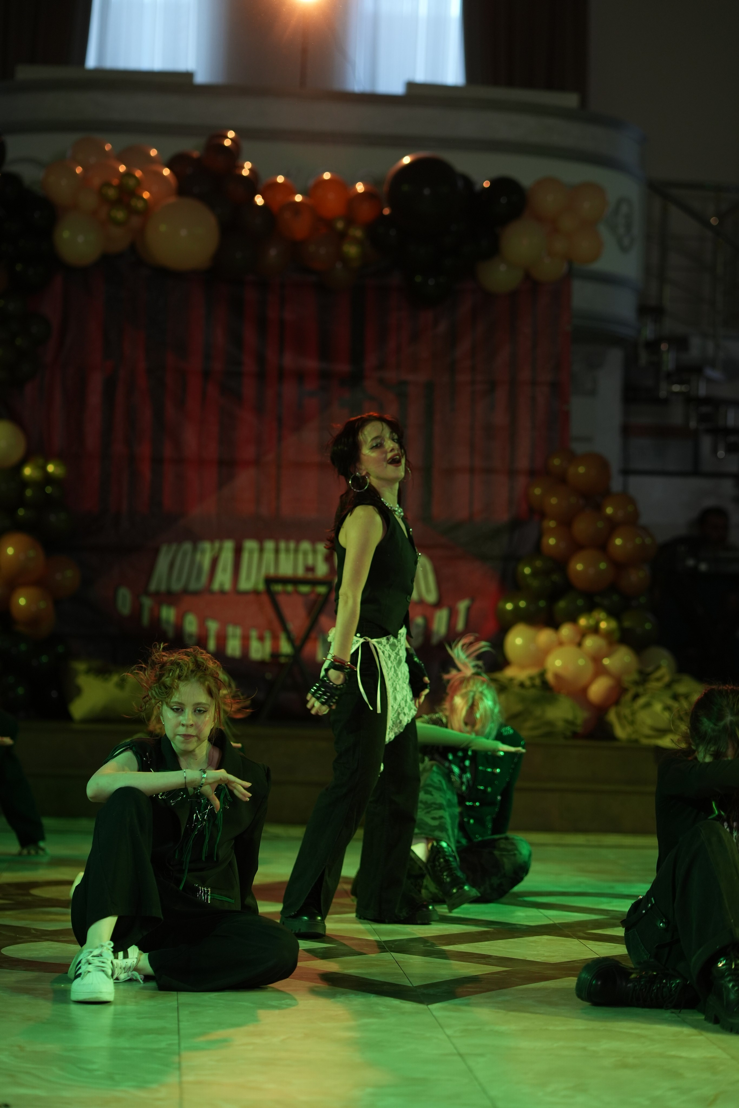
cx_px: 370
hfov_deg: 16.1
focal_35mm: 85
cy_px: 554
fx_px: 2617
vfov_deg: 23.9
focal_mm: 85
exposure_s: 1/400
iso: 800
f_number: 2.2
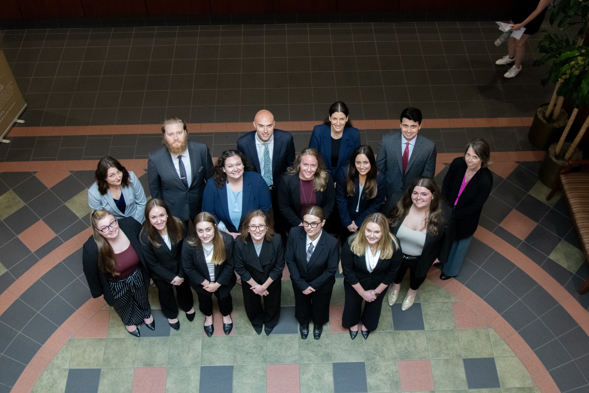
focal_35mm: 40
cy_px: 196
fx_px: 663
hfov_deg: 47.9
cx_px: 294
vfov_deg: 33.0
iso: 2500
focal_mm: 27
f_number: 4
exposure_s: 1/200
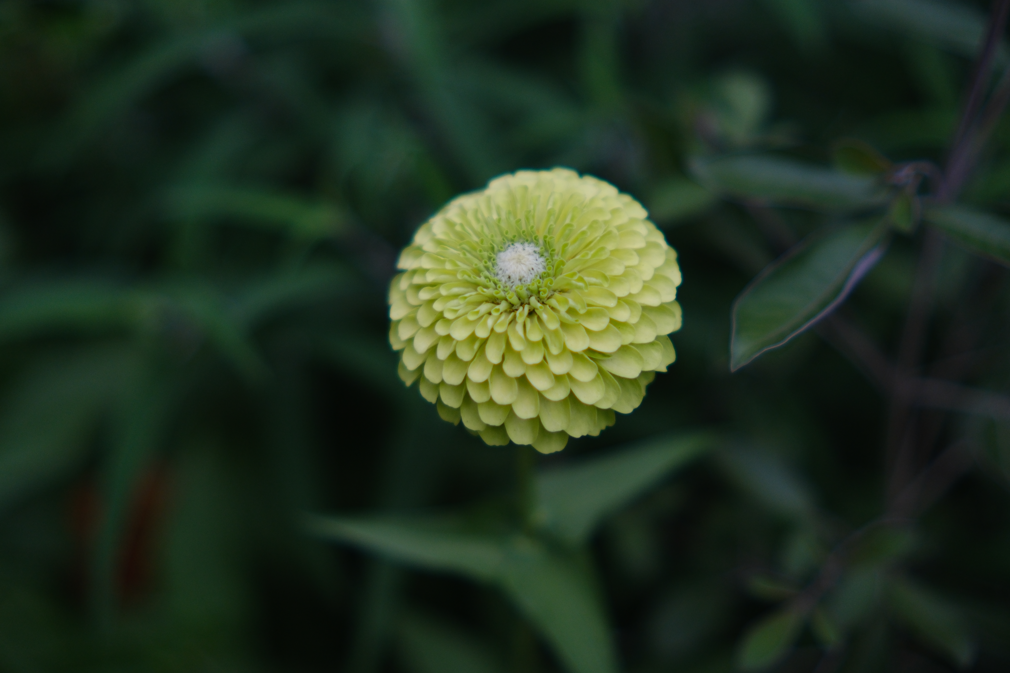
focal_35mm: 50
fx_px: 1403
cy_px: 336
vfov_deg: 27.0
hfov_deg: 39.6
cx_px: 505
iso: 400
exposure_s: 1/2900
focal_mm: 33
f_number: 1.2
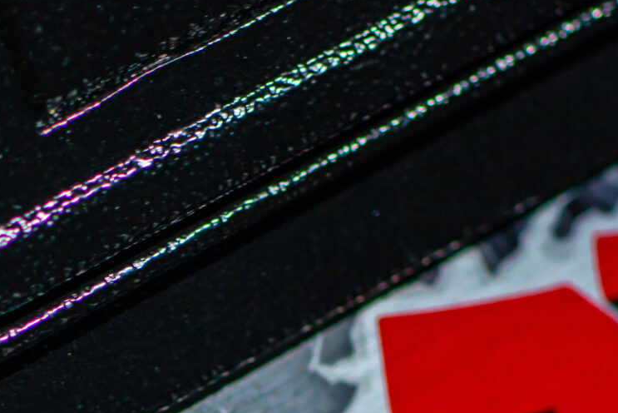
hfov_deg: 7.0
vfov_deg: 4.7
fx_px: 5032
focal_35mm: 293
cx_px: 87
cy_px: 688
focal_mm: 85
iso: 320
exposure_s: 1/80
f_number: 3.2
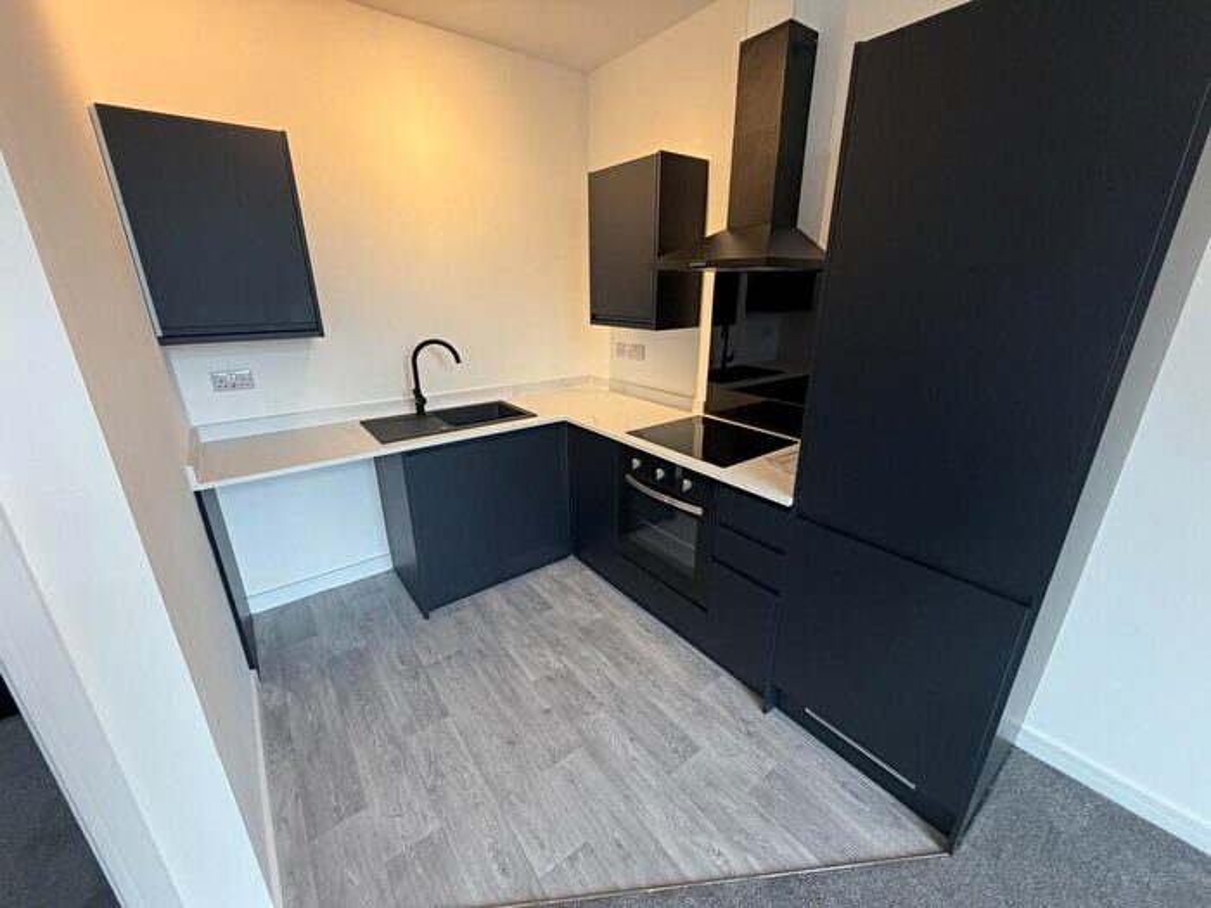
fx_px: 490
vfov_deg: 85.7
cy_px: 454
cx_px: 606
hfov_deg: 102.1
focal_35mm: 14
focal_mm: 2.22
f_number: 2.2
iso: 250
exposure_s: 1/100
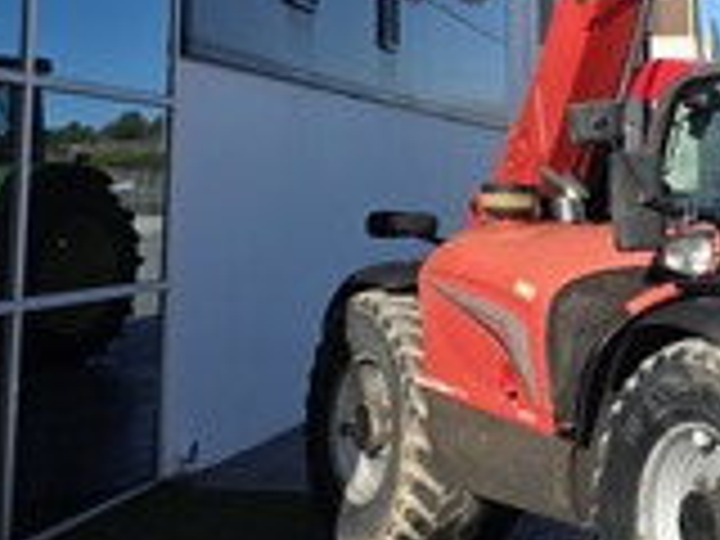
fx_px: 1643
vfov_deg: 18.1
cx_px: 736
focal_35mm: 79
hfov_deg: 23.6
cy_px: -32
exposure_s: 1/5778
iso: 80
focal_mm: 6.3
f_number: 1.7
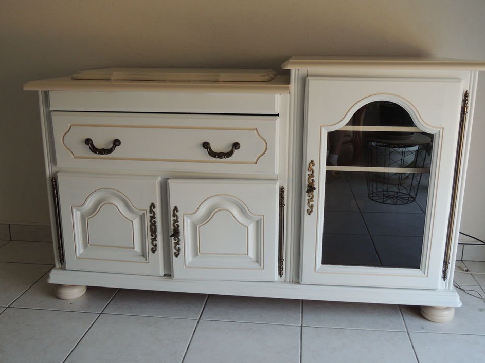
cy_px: 177
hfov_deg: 52.6
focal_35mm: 35
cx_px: 255
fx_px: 490
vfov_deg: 40.7
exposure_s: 1/50
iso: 140
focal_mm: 5.8
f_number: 3.2
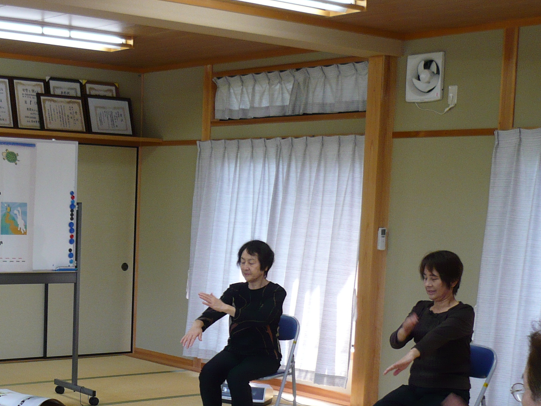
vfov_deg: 21.7
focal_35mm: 67
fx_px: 1047
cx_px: 131
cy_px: 325
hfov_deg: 28.5
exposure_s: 1/40
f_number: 2.8
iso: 100
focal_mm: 5.8
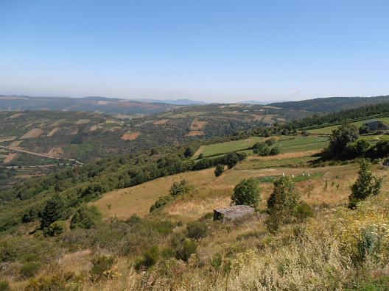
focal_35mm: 24
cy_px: 146
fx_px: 270
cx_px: 194
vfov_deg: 56.8
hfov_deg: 71.6
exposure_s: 1/1000
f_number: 3
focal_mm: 4.2
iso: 80
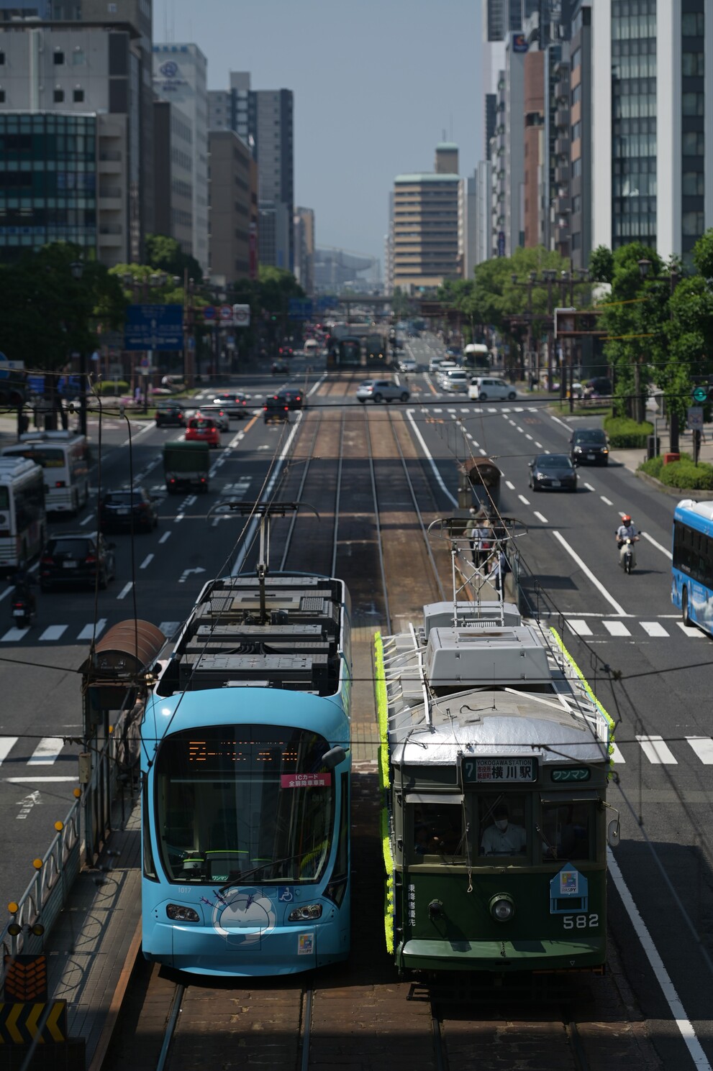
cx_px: 356
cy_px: 536
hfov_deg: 11.4
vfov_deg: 17.1
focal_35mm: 120
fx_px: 3571
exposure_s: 1/1600
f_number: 4
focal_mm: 120
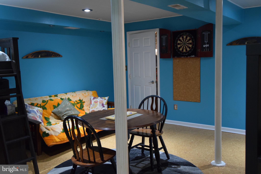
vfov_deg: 36.9
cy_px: 87
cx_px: 130
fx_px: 261
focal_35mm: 36
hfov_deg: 53.1
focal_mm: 24
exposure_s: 1/60
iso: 2200
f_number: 4
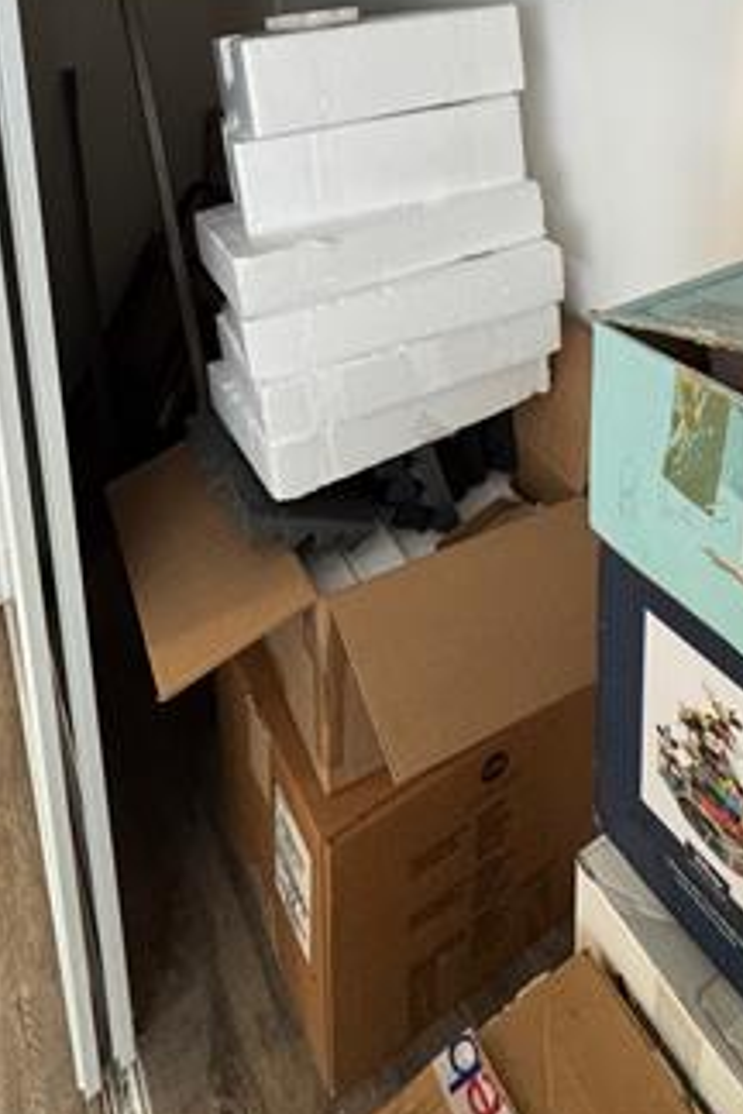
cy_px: 103
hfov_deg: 47.9
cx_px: 375
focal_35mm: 27
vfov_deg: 57.5
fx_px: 836
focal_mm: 2.22
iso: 400
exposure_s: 1/60
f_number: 2.2
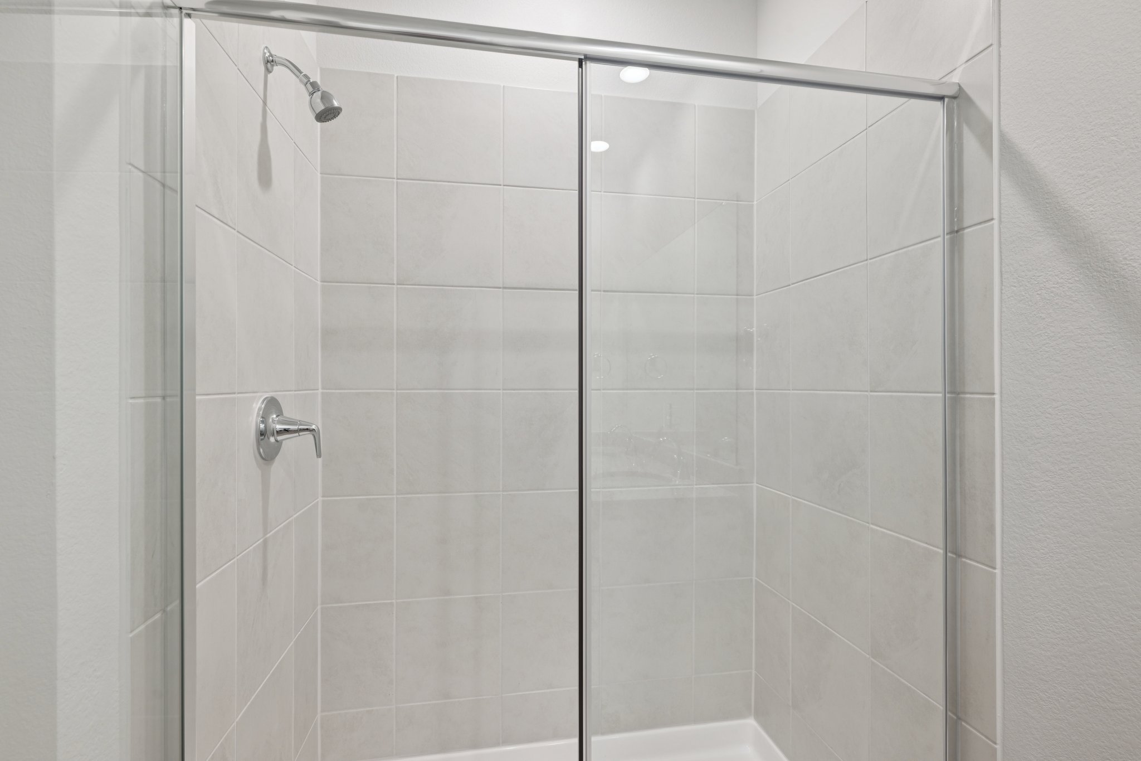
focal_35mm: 16
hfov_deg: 96.7
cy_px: 380
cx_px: 570
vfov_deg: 73.7
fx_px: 507
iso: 400
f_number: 8
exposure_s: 1/13
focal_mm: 16
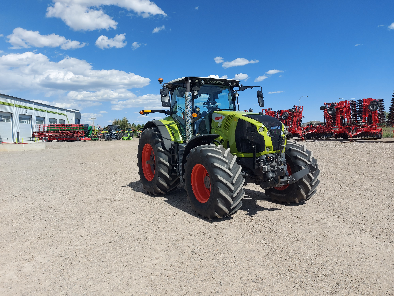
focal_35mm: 24
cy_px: 148
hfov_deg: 71.6
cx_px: 197
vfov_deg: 56.8
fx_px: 273
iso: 32
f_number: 1.8
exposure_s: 1/1465
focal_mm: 5.23
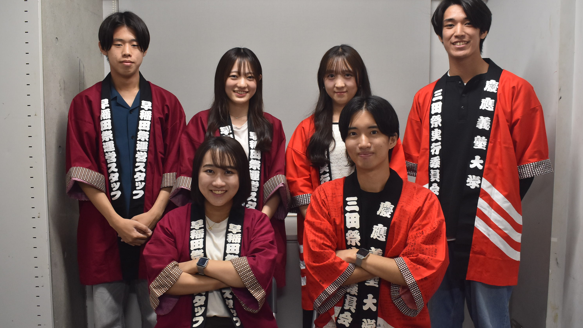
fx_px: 565
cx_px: 294
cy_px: 162
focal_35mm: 37
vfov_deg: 32.4
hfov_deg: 54.6
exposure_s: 1/100
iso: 1000
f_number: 5.6
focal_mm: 23
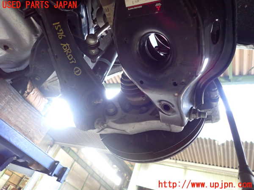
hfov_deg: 69.4
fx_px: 183
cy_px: 95
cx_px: 127
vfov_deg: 54.9
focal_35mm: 25
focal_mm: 4.5
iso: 800
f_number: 2
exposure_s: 1/80
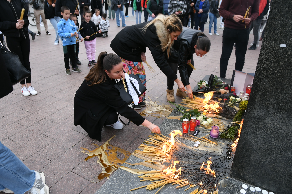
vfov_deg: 51.3
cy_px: 97
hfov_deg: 71.5
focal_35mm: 25
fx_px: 203
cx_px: 146
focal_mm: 17
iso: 400
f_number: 4
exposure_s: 1/250
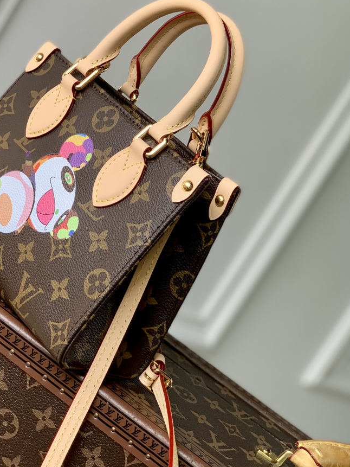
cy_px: 142
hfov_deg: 16.9
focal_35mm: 87
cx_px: 87
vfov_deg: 22.4
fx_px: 1173
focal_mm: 6
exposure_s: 1/182
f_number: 2.4
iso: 16
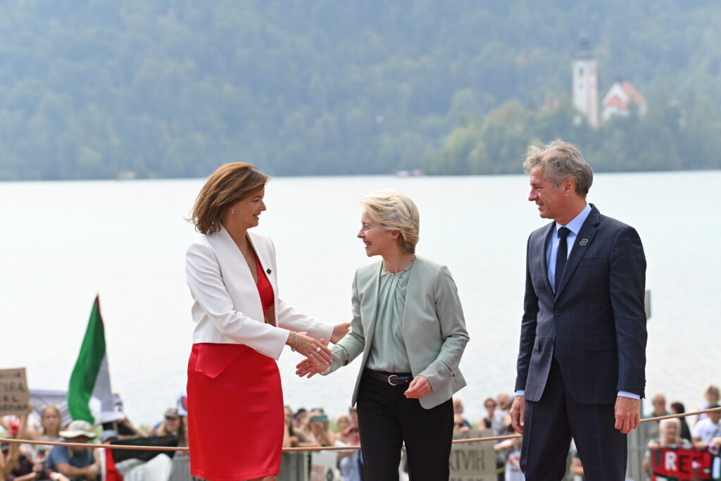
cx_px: 360
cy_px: 240
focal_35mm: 190
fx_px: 3806
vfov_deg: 7.2
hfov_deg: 10.8
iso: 800
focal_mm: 190
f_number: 7.1
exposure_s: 1/1000
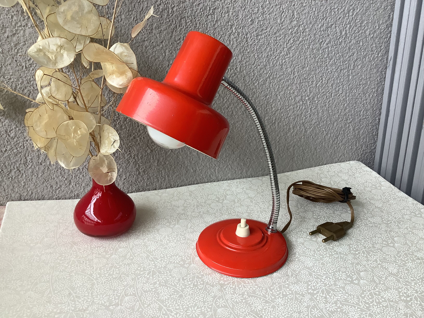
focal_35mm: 31
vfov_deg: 45.4
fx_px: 380
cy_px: 159
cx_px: 212
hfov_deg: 58.4
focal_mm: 3.3
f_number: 2.4
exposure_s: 1/120
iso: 100
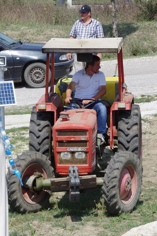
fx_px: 1374
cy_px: 82
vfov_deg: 9.8
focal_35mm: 210
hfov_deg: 6.5
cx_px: 90
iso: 320
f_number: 11
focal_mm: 88
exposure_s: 1/320
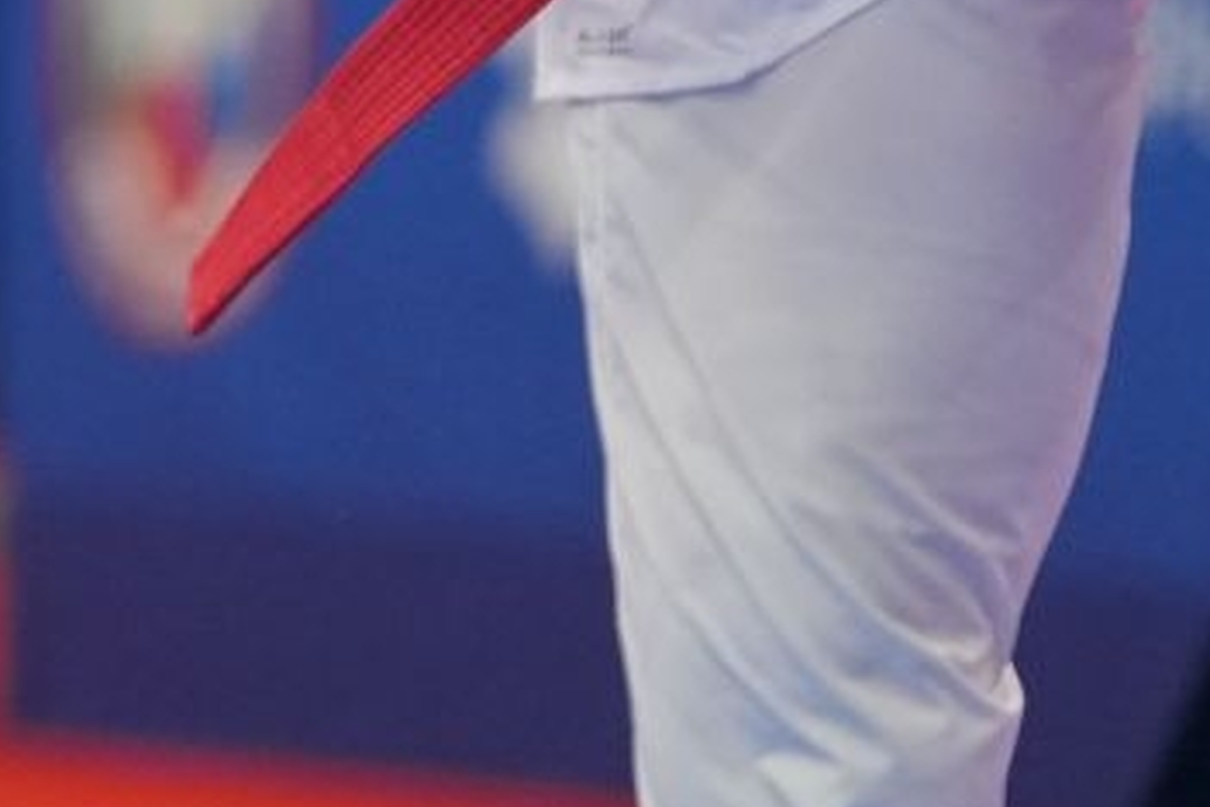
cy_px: -1021
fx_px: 32029
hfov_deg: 2.2
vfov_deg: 1.4
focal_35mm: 953
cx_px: -565
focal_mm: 186
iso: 1600
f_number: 2.8
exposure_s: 1/1000
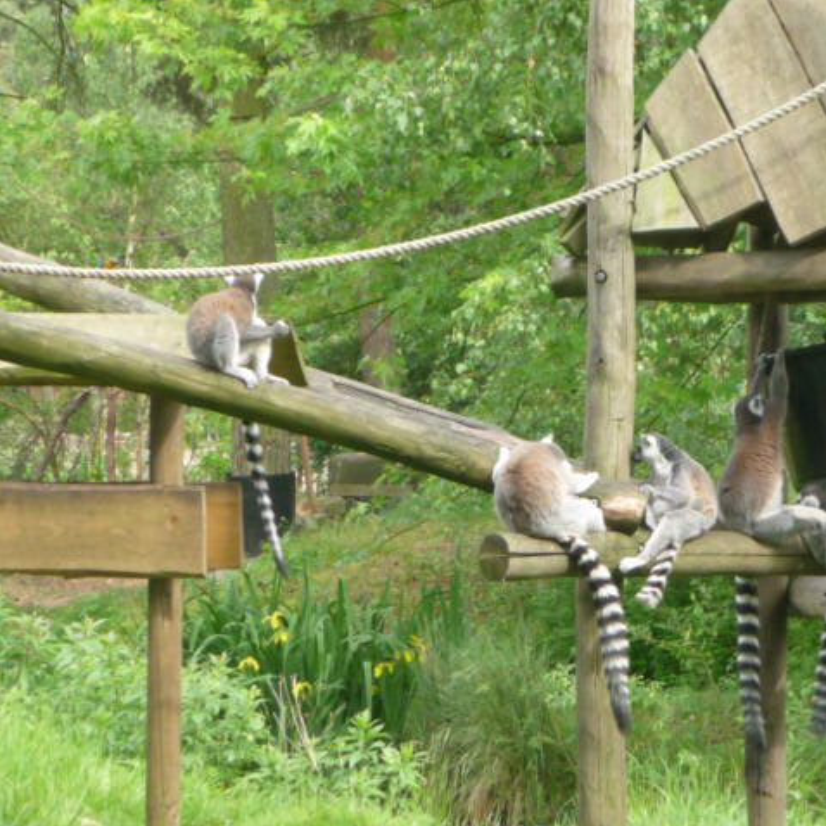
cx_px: 551
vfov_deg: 10.5
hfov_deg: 10.5
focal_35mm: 167
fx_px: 4508
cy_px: 413
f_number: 4.6
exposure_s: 1/100
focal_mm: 14.6
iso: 160
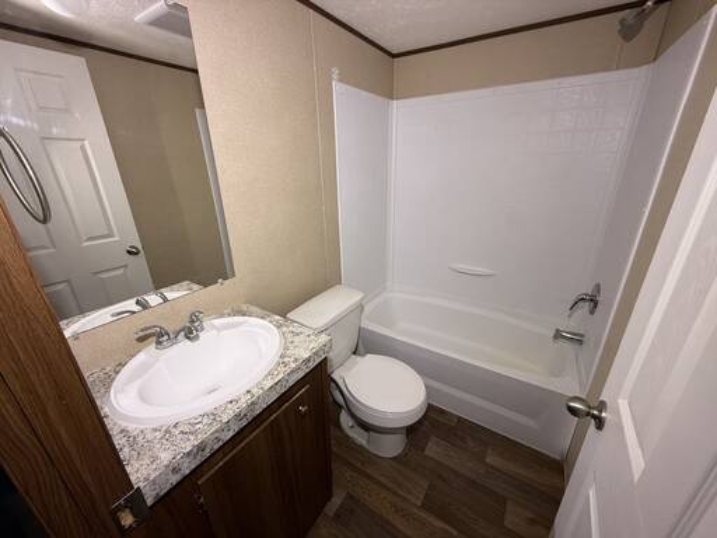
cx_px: 358
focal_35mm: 14
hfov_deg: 102.1
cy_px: 269
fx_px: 290
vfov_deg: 85.7
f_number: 2.2
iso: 125
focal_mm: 2.22
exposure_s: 1/99
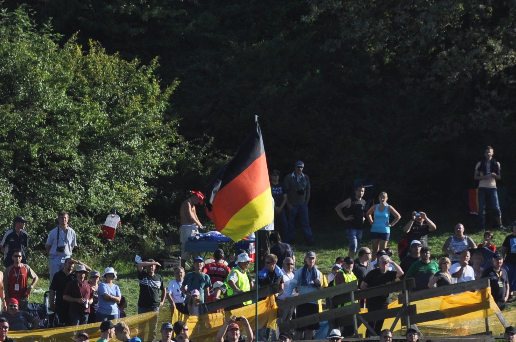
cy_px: 486
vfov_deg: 3.0
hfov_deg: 4.5
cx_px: 12
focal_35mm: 461
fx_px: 6605
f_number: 7.1
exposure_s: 1/800
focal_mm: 105
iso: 200
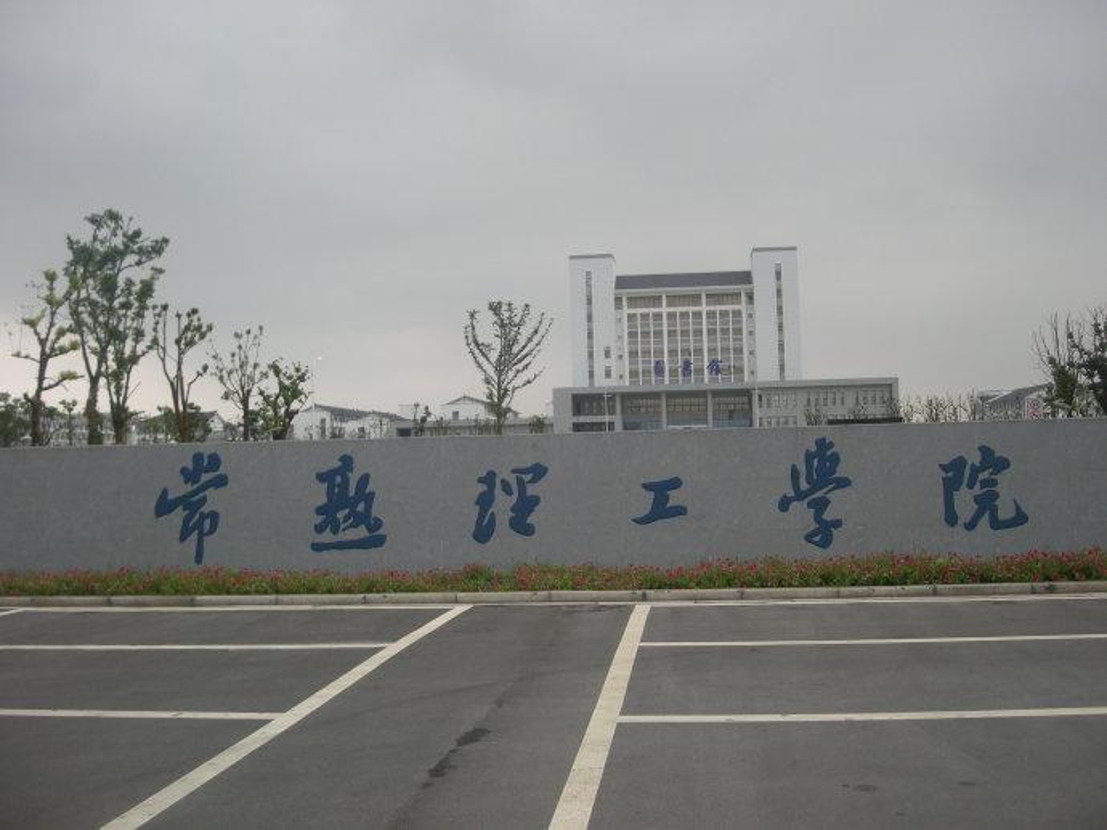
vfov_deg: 40.7
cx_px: 554
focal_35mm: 35
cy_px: 415
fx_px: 1119
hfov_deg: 52.6
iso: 50
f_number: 2.8
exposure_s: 1/296
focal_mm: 5.7
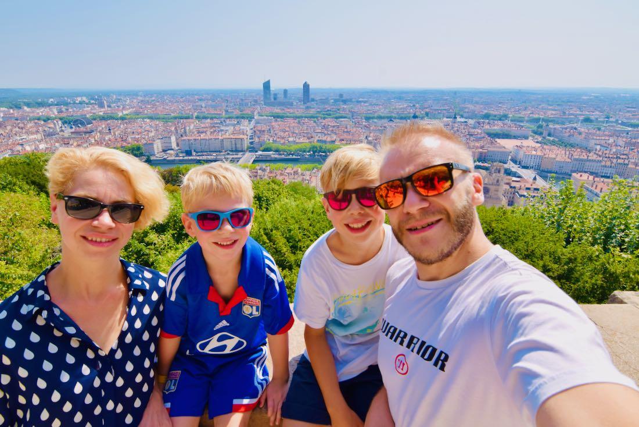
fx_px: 320
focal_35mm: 18
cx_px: 320
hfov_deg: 90.0
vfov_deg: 67.4
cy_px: 214
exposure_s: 1/320
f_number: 9
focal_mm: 12
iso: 200
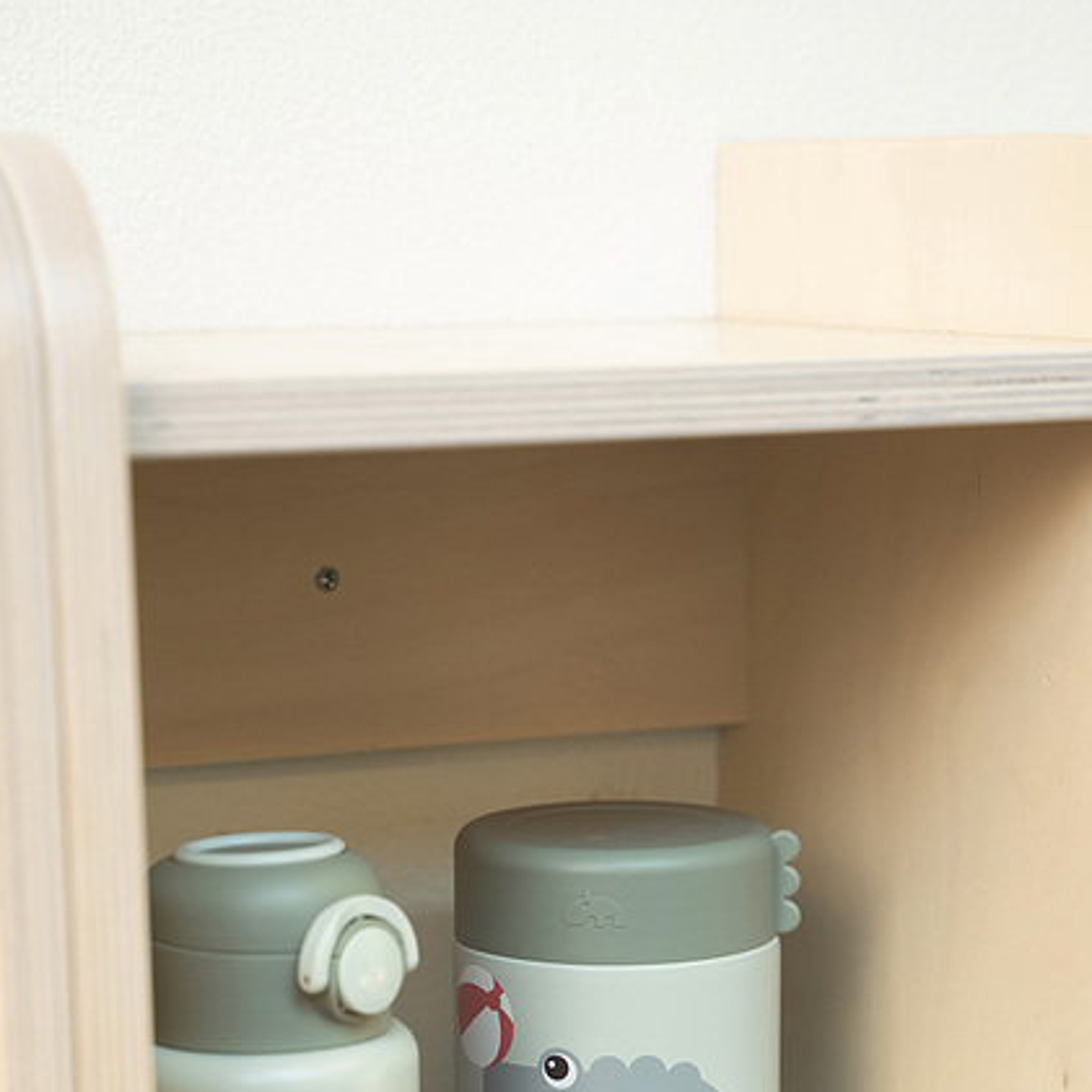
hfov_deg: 16.6
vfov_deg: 16.3
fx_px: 3747
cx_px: 617
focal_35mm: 105
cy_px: 1039
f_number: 3.5
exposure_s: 1/200
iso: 800
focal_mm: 60
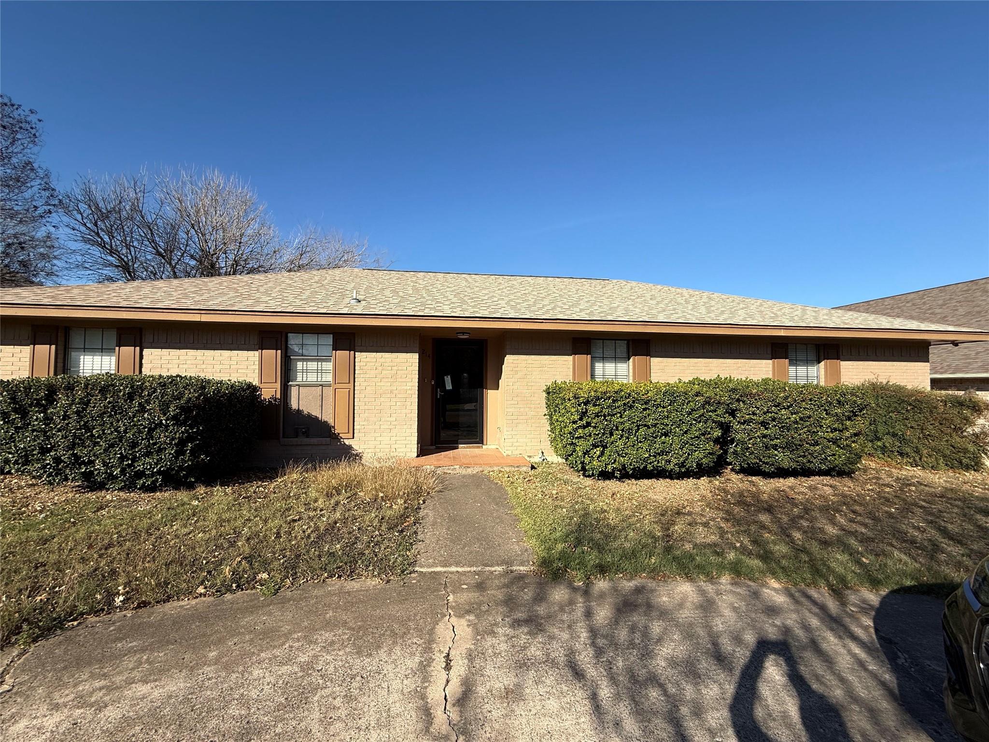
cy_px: 371
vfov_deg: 85.7
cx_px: 494
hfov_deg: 102.1
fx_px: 400
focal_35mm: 14
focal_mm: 2.22
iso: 50
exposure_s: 1/2092
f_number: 2.2
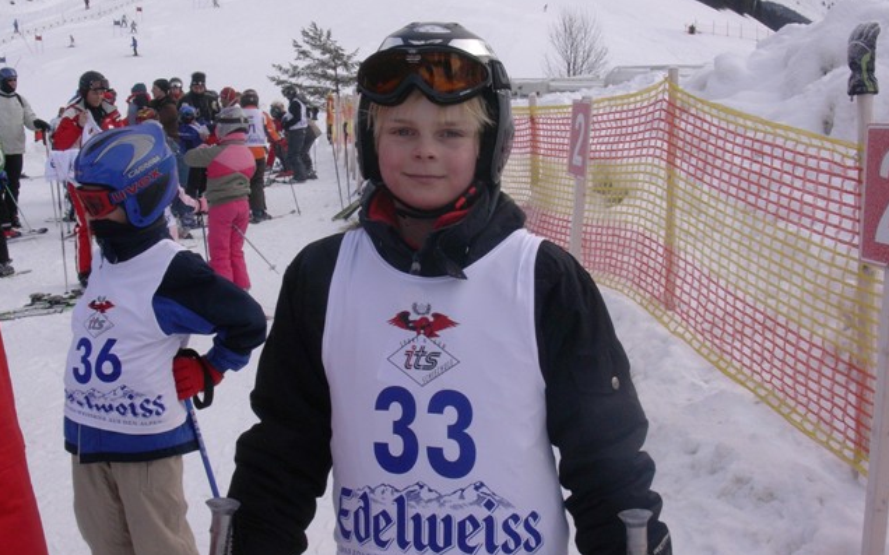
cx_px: 444
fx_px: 1163
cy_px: 260
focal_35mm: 48
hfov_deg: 41.8
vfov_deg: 26.8
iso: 70
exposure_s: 1/152
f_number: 5.8
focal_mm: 6.7
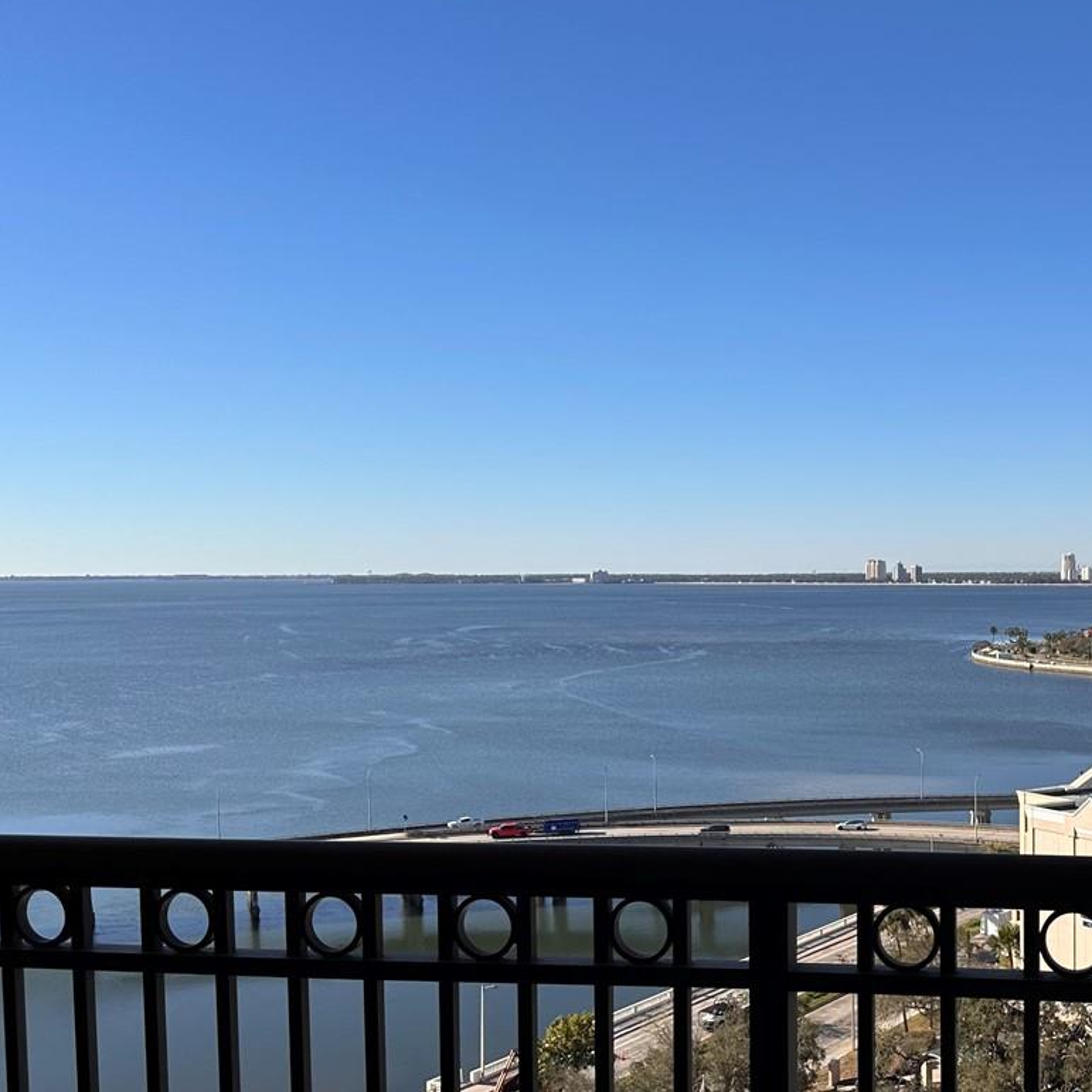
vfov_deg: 38.1
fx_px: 1570
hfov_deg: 36.7
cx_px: 906
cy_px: 697
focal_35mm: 44
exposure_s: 1/5000
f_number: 1.78
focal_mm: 6.86
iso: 80
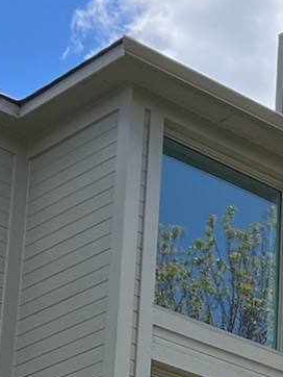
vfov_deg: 13.0
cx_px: 426
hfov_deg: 9.8
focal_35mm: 147
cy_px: 488
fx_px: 1600
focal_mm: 5.7
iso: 50
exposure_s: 1/2632
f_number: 1.5
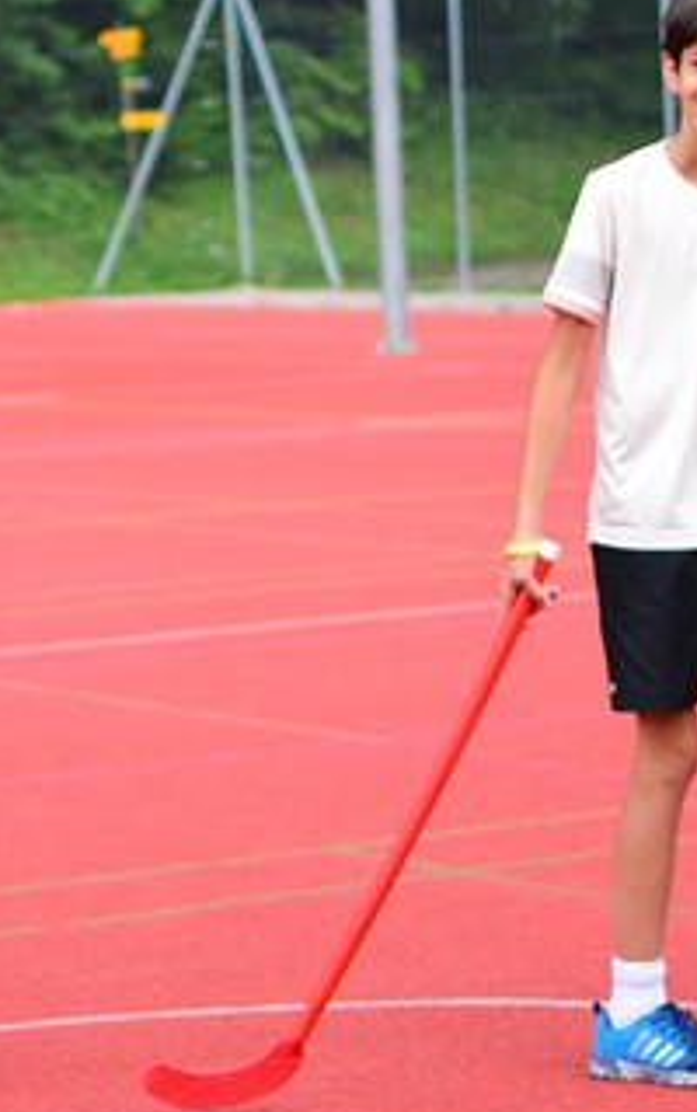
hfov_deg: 7.6
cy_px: 291
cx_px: 42
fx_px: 5205
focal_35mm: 172
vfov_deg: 12.2
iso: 500
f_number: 1.8
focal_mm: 35
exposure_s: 1/3200
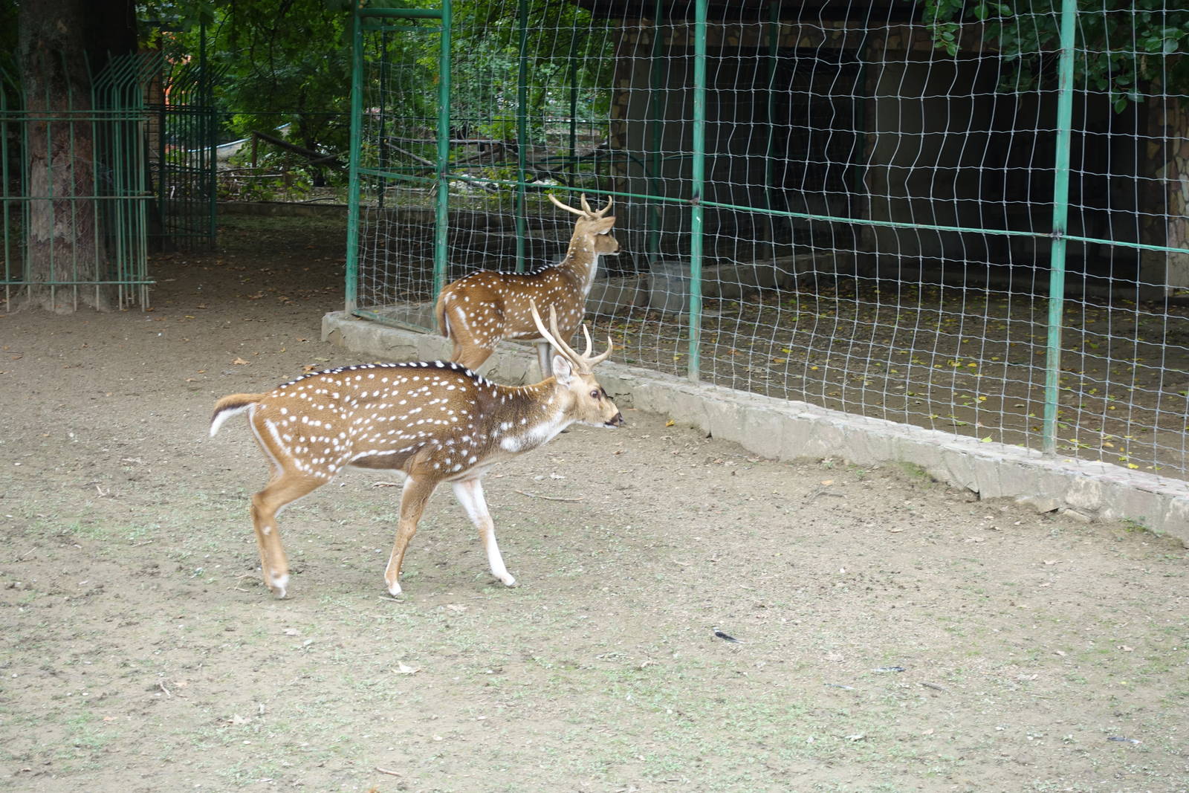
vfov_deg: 19.5
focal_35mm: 70
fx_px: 2312
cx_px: 594
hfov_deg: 28.8
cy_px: 396
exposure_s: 1/80
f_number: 3.5
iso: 125
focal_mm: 25.7
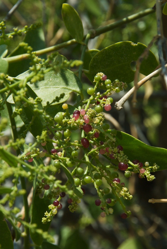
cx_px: 84
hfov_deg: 4.6
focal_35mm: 300
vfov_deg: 6.9
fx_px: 2082
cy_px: 124
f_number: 16
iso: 400
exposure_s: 1/125
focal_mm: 200
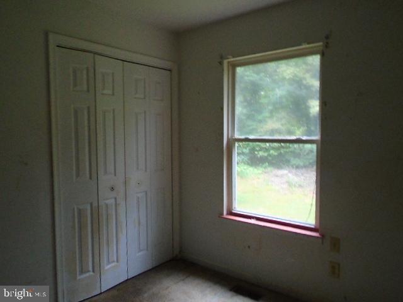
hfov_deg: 67.3
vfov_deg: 53.1
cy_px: 151
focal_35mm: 26
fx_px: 303
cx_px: 202
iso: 400
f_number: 3.2
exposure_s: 1/100
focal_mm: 4.6
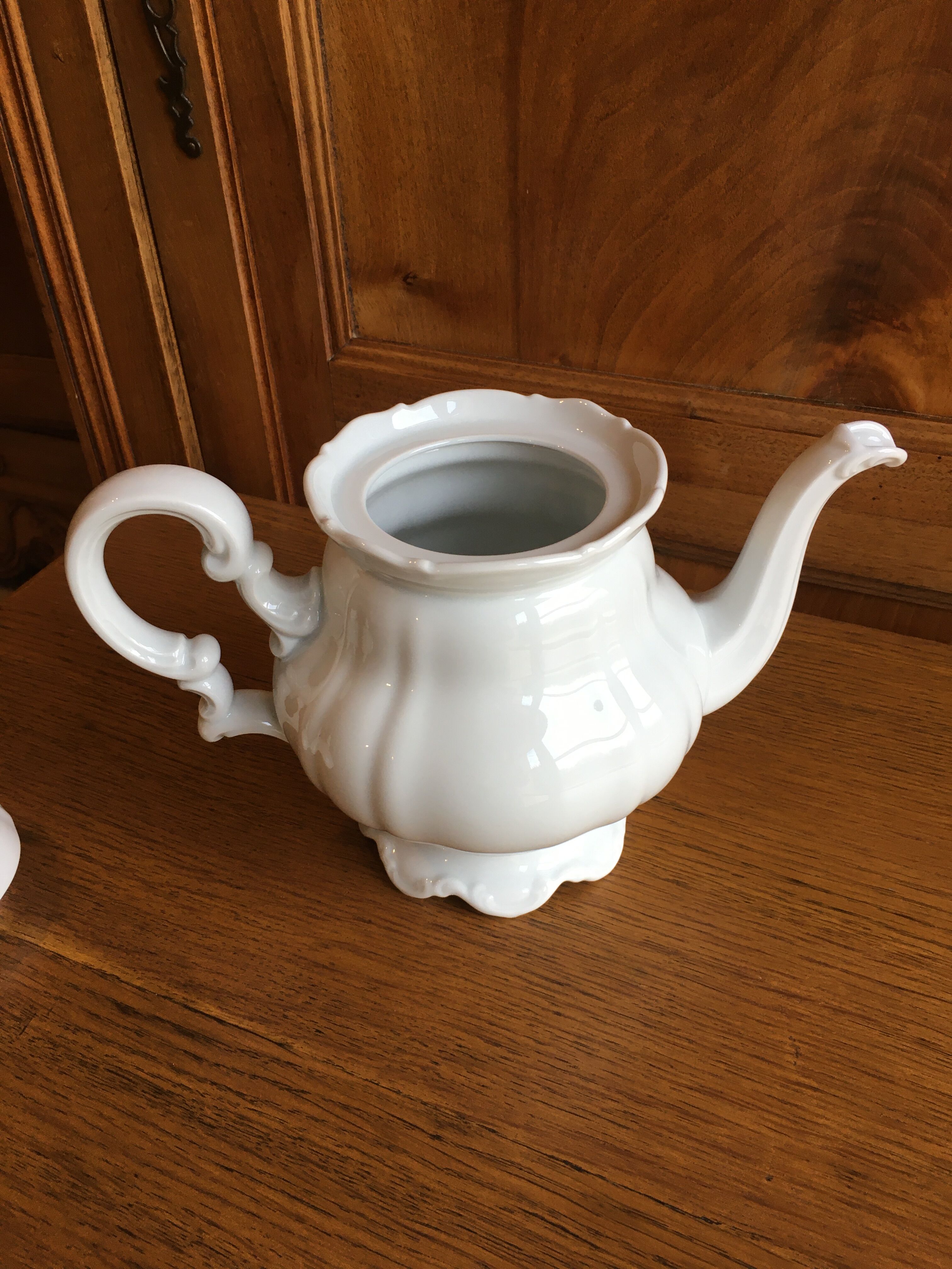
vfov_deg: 61.7
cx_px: 476
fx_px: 1063
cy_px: 634
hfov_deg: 48.2
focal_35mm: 29
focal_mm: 4.15
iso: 25
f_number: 2.2
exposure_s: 1/33
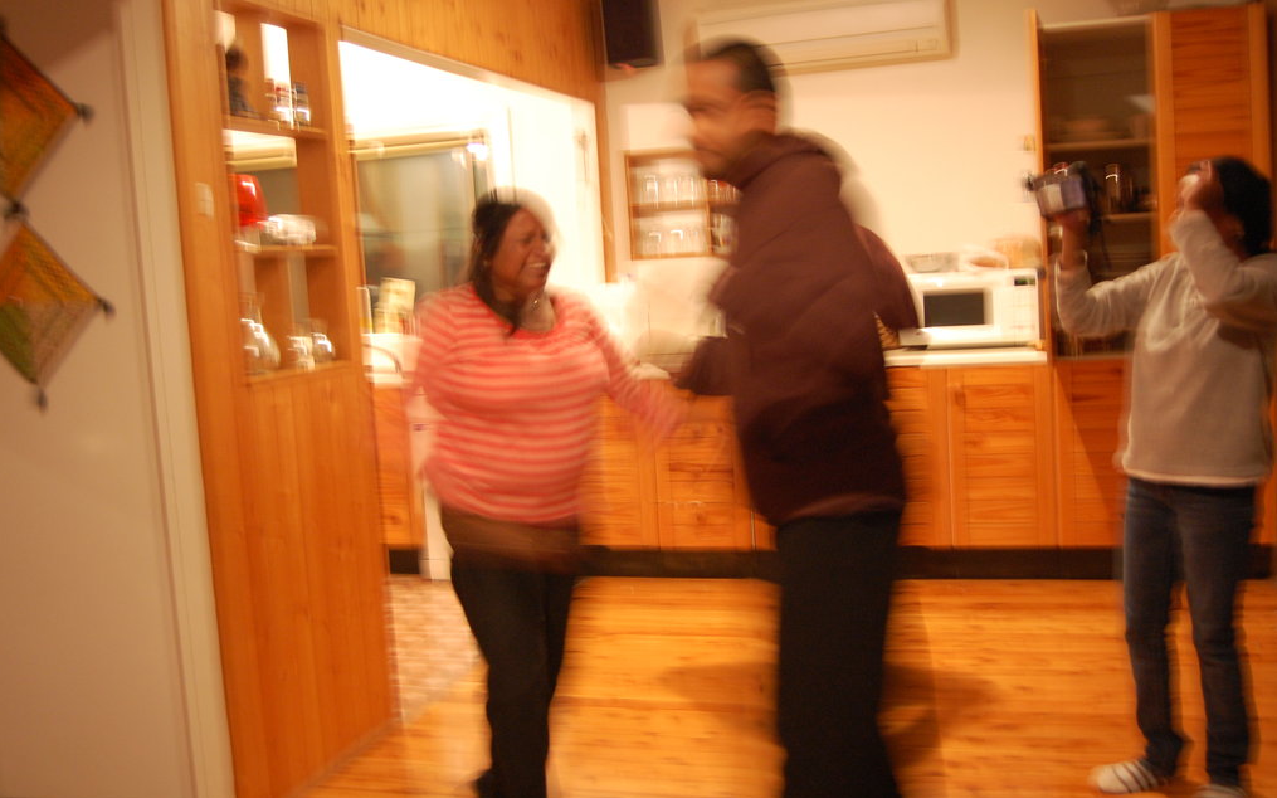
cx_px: 640
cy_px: 419
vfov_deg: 34.4
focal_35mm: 37
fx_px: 1287
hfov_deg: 52.8
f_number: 4
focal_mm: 24
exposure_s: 1/5
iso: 800
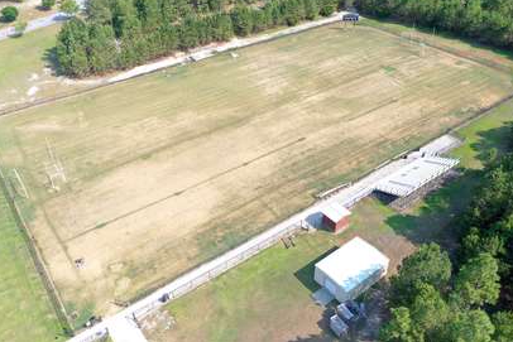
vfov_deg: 42.3
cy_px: 155
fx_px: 442
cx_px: 259
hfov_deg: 60.3
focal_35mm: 31
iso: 100
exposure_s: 1/240
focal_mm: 10.26
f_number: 5
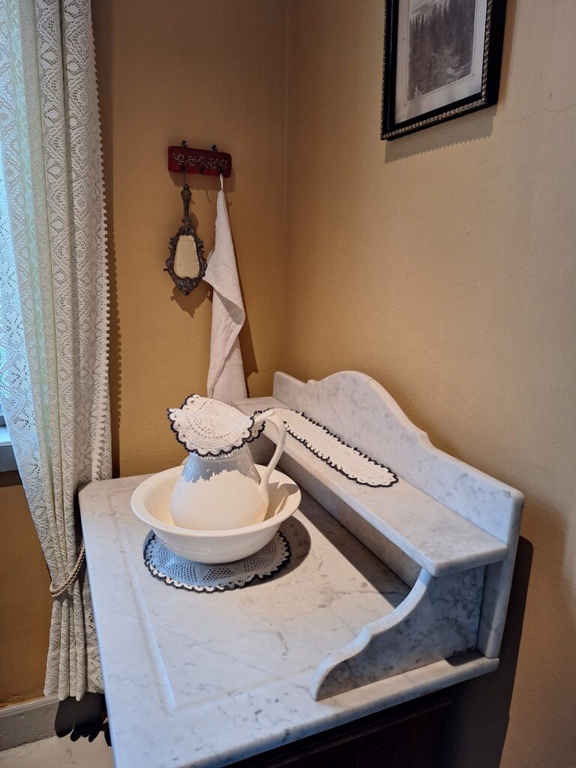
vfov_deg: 73.9
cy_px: 384
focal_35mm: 23
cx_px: 288
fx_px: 510
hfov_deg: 58.9
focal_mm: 5.54
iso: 200
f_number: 1.8
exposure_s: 1/33
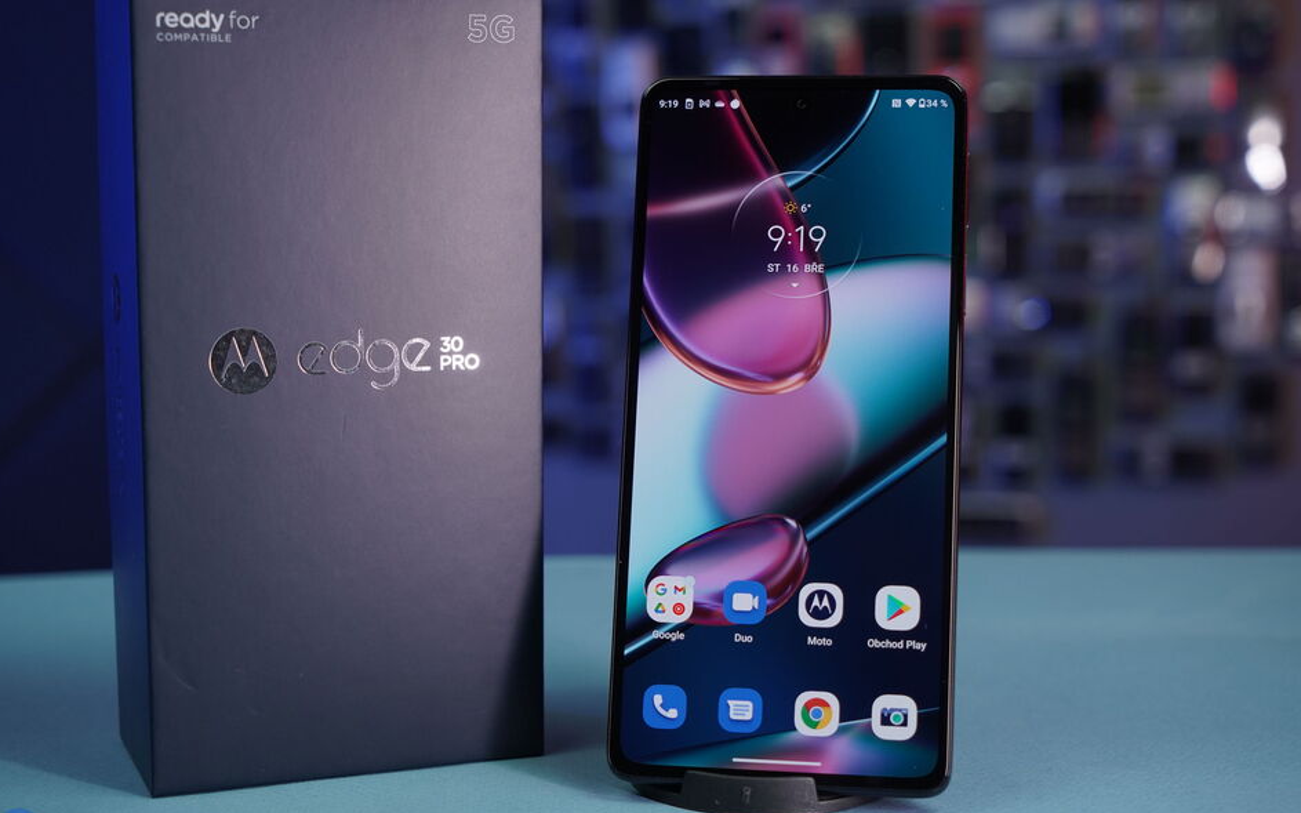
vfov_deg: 23.5
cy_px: 431
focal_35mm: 55
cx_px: 640
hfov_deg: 36.9
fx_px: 1950
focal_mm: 53
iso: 1000
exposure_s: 1/160
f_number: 5.6
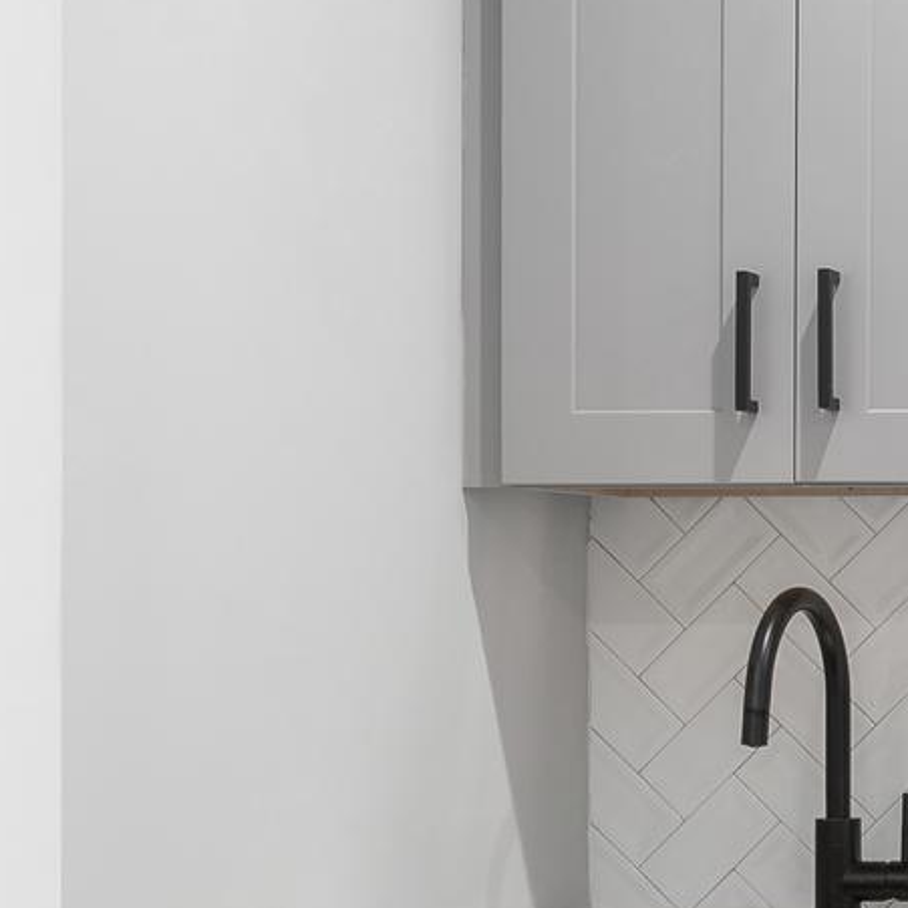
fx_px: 3324
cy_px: 720
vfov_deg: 15.5
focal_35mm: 112
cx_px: 1971
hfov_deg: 12.9
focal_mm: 29
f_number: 8
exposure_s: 1/3
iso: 160
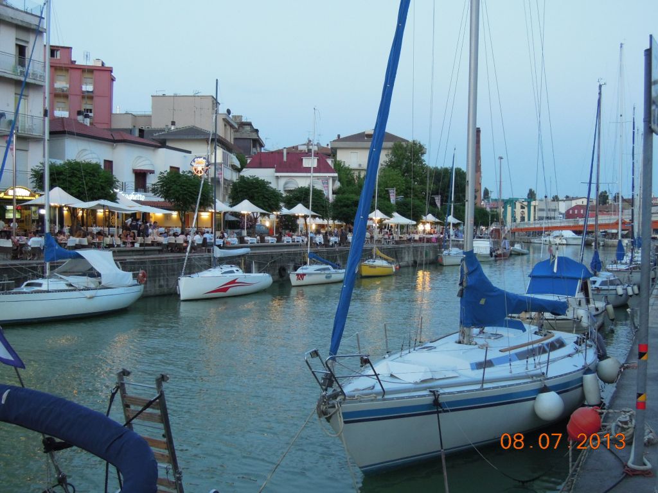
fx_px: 760
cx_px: 329
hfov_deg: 46.8
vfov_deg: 36.0
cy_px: 246
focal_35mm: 40
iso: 400
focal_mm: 7.2
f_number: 3.3
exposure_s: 1/30
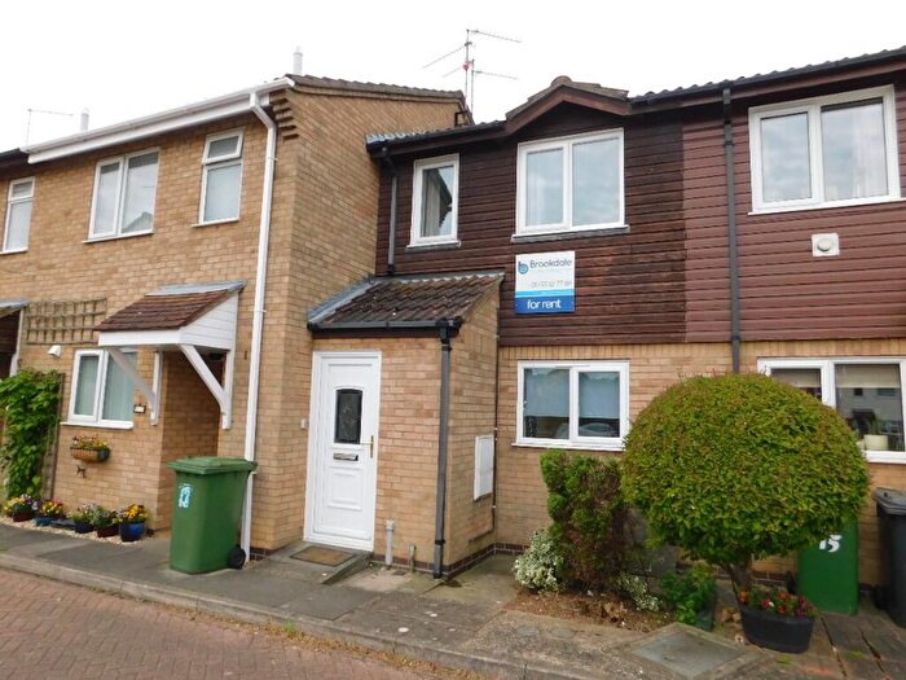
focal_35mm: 23
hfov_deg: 73.9
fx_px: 602
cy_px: 340
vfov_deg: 58.9
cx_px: 453
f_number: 3
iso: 125
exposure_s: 1/800
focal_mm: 4
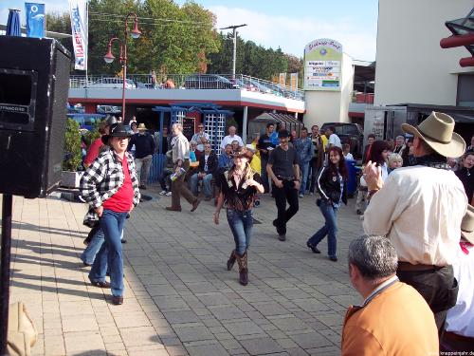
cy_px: 178
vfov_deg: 36.8
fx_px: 534
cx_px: 237
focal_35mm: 39
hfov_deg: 47.9
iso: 100
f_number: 3.4
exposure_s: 1/500
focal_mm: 8
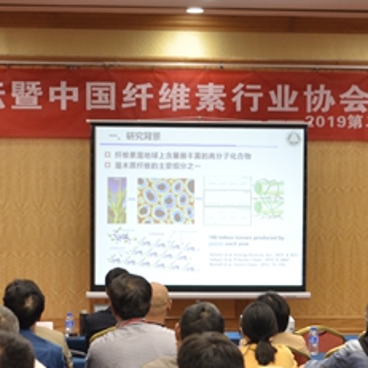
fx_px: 1612
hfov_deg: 13.0
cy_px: 311
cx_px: 185
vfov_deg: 12.9
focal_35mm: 134
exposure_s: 1/60
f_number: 4
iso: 560
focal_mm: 38
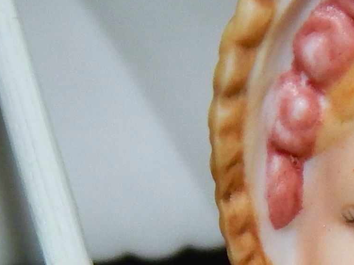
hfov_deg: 7.5
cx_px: 379
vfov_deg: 5.5
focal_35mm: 264
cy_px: 597
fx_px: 2699
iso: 200
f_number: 7.1
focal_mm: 7.7
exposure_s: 1/30
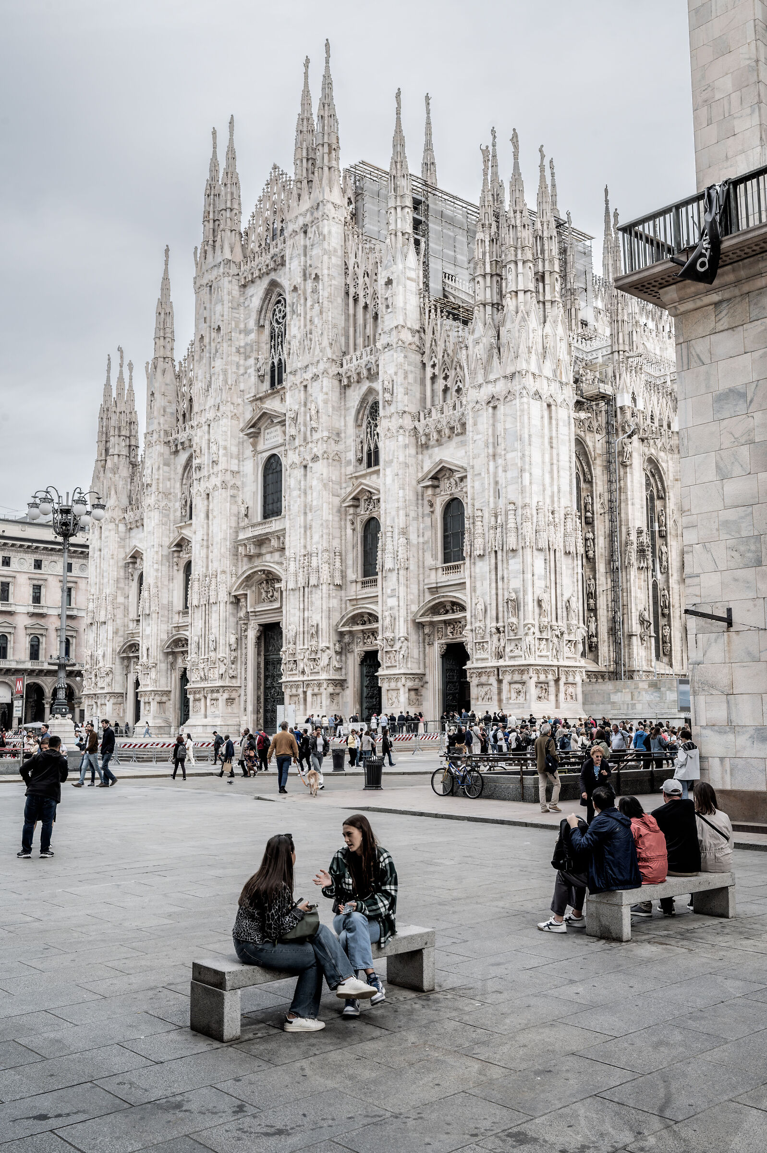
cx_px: 384
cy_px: 576
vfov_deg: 54.5
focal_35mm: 35
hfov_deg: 37.8
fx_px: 1120
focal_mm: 35
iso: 100
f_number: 11
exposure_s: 1/200
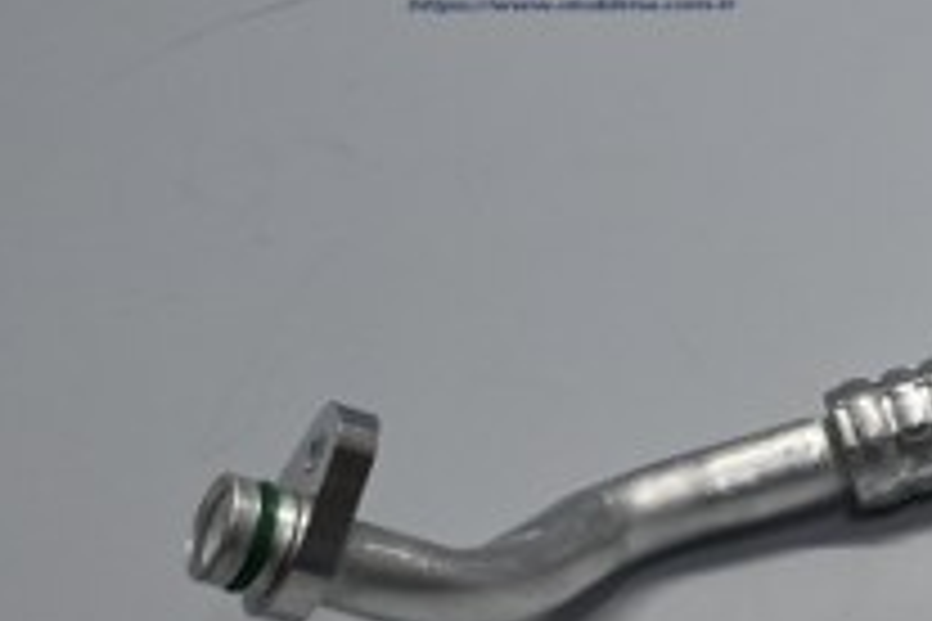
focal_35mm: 177
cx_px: 1751
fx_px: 4579
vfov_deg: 7.8
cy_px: 191
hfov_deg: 10.8
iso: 450
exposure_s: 1/125
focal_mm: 30.5
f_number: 4.8
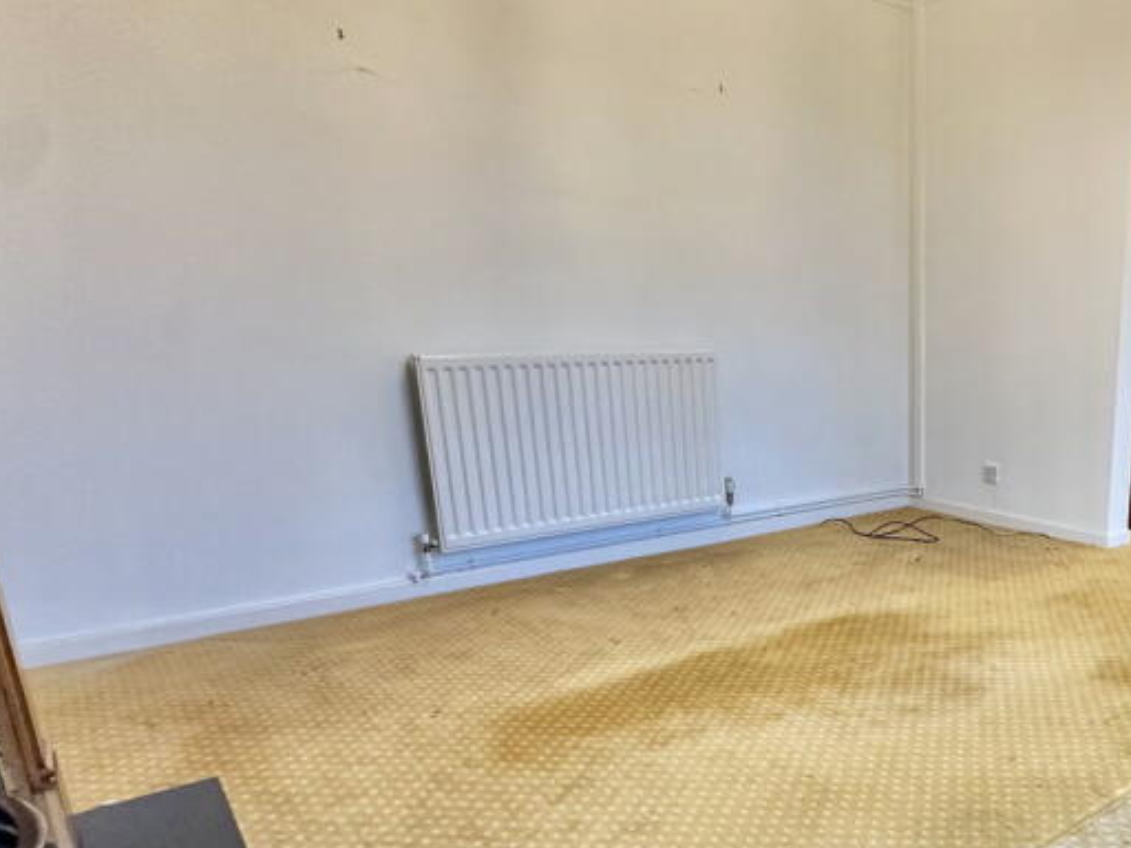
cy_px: 564
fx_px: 915
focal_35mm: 28
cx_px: 943
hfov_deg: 57.5
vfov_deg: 48.9
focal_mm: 2.22
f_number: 2.2
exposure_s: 1/100
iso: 250
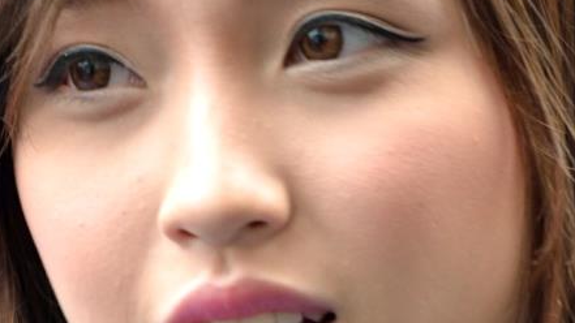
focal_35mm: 729
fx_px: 11114
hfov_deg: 3.0
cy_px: 313
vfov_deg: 1.7
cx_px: 145
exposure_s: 1/160
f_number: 5.6
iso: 800
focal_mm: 200
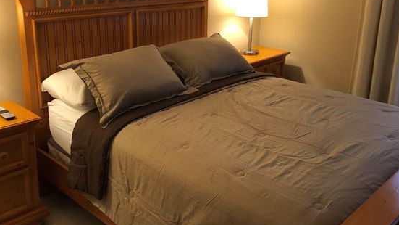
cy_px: 77
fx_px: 413
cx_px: 218
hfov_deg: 51.5
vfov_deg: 30.2
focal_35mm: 39
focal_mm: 3.99
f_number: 1.8
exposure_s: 1/15
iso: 50
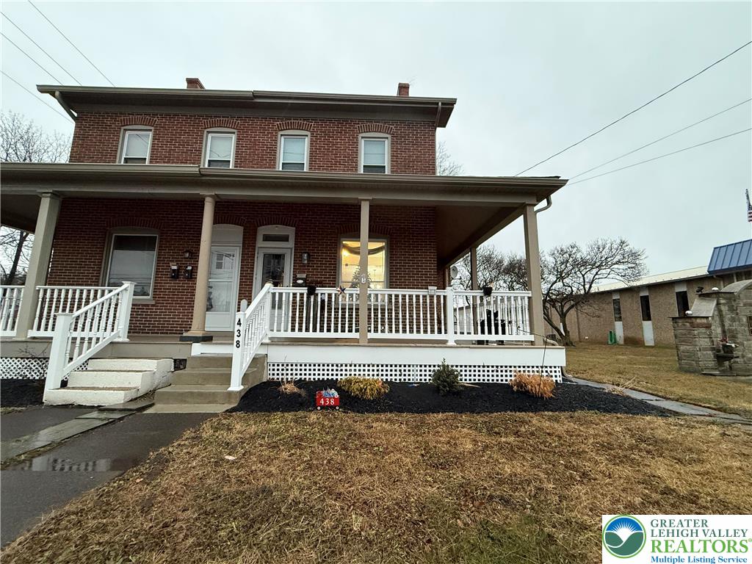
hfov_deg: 102.1
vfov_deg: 85.7
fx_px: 304
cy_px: 282
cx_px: 376
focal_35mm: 14
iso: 400
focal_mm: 2.22
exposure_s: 1/60
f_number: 2.2
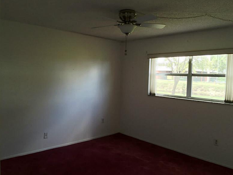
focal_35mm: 30
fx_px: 202
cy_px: 89
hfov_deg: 59.9
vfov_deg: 46.8
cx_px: 120
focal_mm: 4.15
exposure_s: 1/30
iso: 32
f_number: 2.2
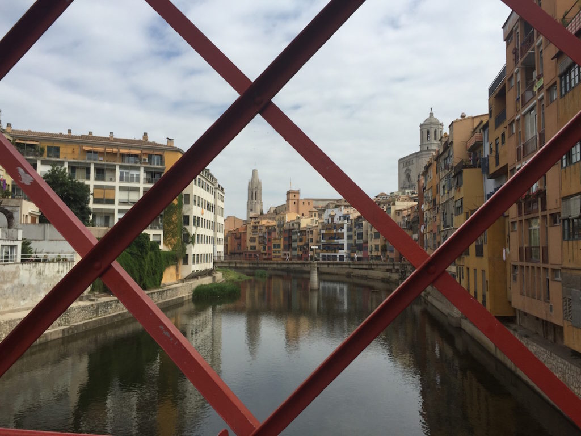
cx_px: 290
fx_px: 487
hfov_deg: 61.7
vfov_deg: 48.2
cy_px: 218
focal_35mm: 29
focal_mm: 4.15
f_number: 2.2
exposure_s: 1/2825
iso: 32
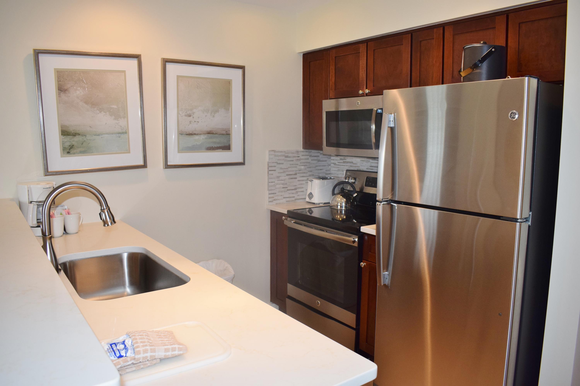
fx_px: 435
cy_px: 193
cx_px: 290
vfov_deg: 47.9
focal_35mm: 27
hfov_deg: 67.4
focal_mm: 18
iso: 800
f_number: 5.6
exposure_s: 1/100
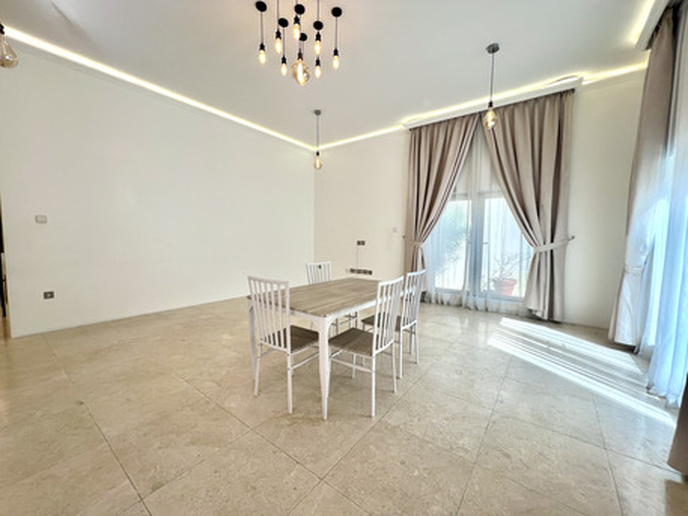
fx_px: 258
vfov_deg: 89.9
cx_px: 344
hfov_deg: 106.2
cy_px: 258
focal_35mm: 13
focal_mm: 1.57
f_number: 1.8
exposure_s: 1/100
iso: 32
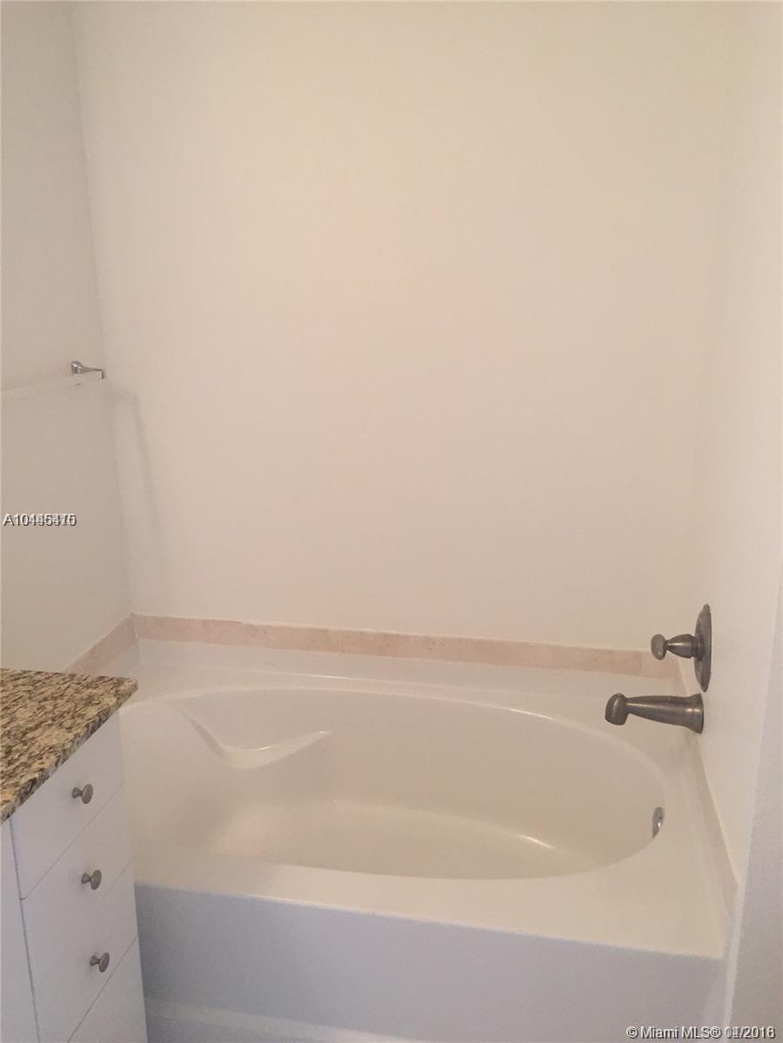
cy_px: 522
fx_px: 875
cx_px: 392
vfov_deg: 61.7
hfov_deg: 48.2
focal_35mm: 29
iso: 125
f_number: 2.2
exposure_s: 1/30
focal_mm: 4.15
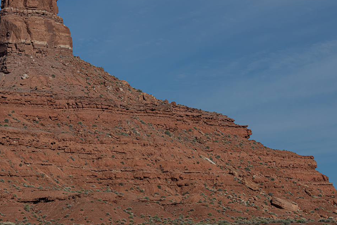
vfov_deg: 8.7
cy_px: 105
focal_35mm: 158
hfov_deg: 13.0
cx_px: 104
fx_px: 1479
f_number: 8
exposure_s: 1/250
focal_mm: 100
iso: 100
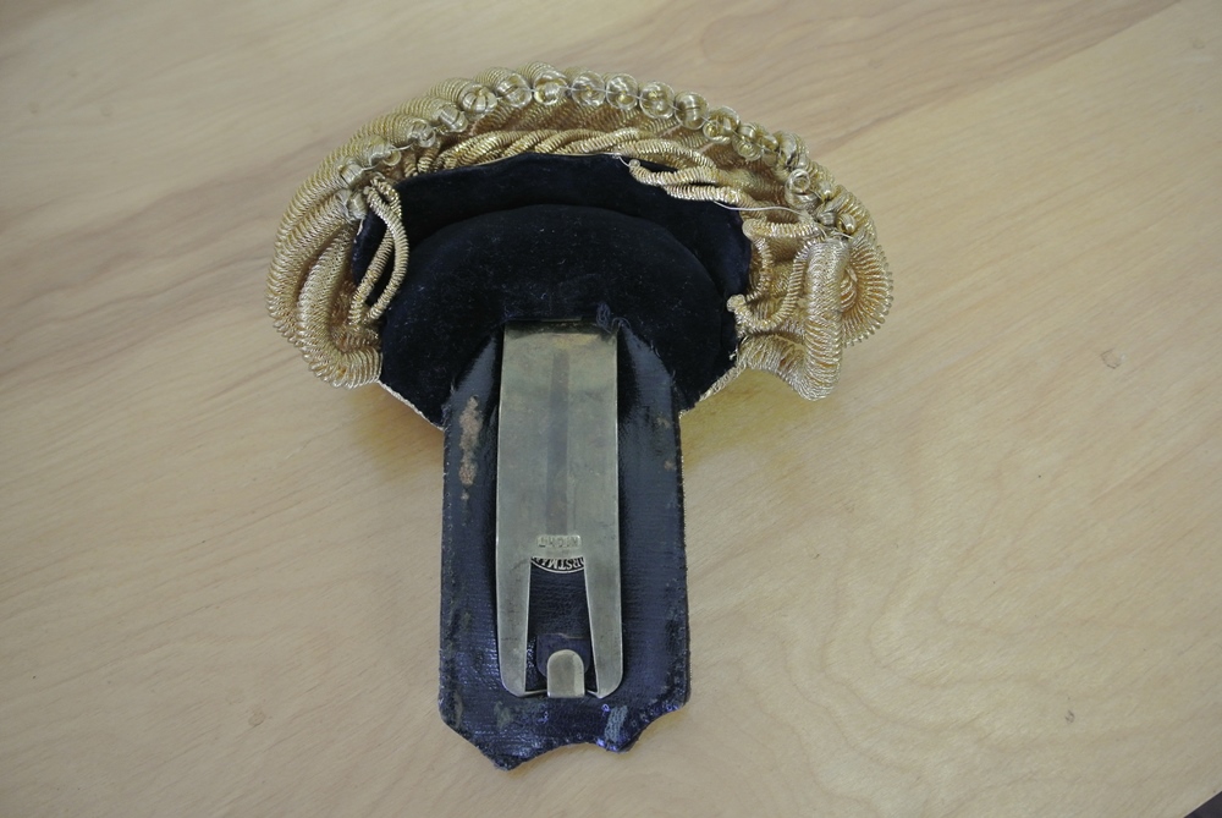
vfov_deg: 45.1
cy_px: 409
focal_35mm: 29
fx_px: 985
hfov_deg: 63.6
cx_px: 611
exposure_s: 1/60
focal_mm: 11
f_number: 3.5
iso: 560
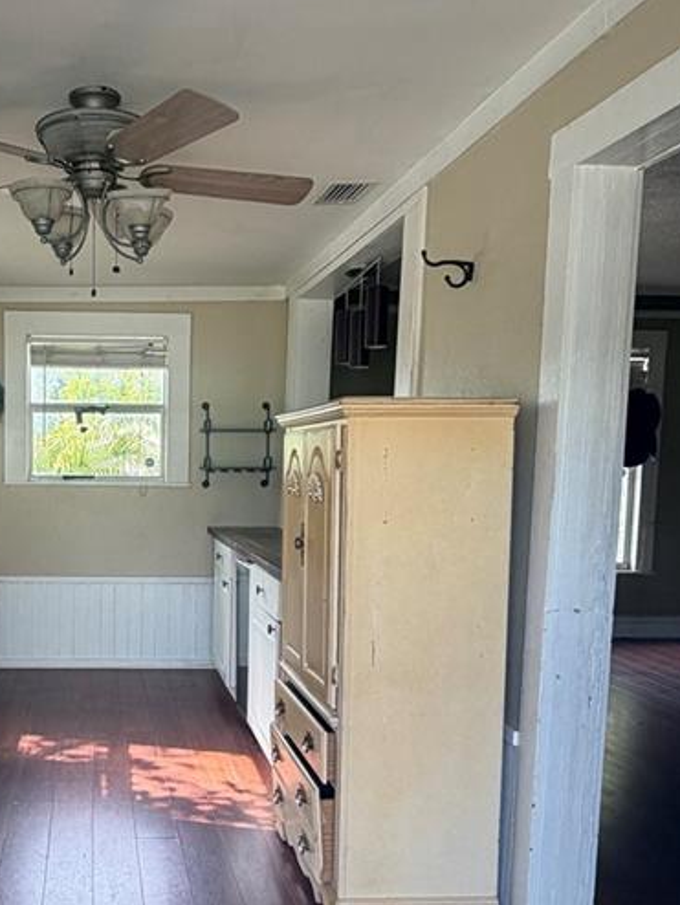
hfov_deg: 39.9
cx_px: 123
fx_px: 890
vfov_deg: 53.6
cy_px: 540
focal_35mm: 34
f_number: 2.2
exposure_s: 1/121
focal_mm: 2.22
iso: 100
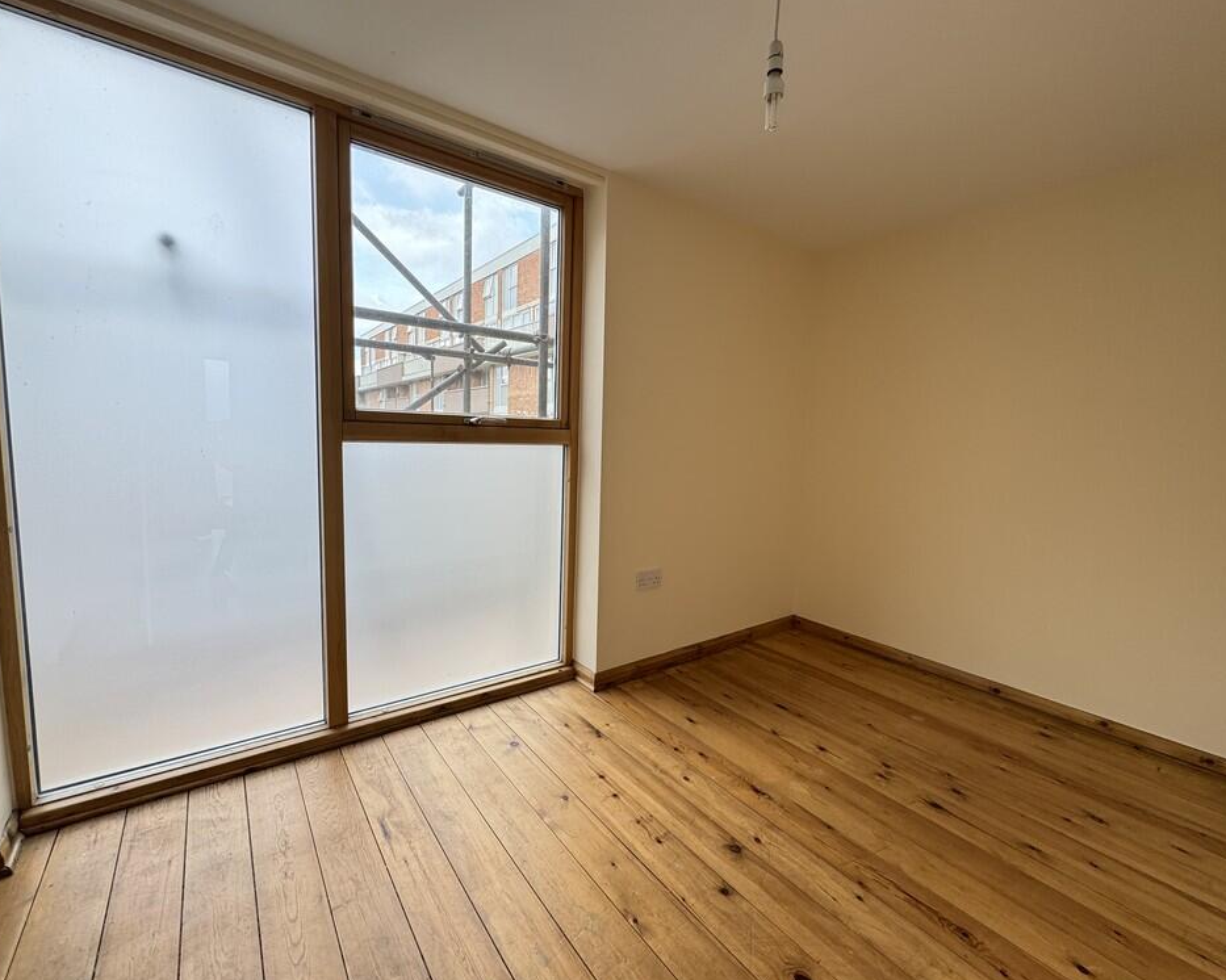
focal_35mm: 15
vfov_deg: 84.0
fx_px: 544
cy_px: 493
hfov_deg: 96.8
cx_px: 611
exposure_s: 1/107
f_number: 2.2
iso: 40
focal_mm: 2.22
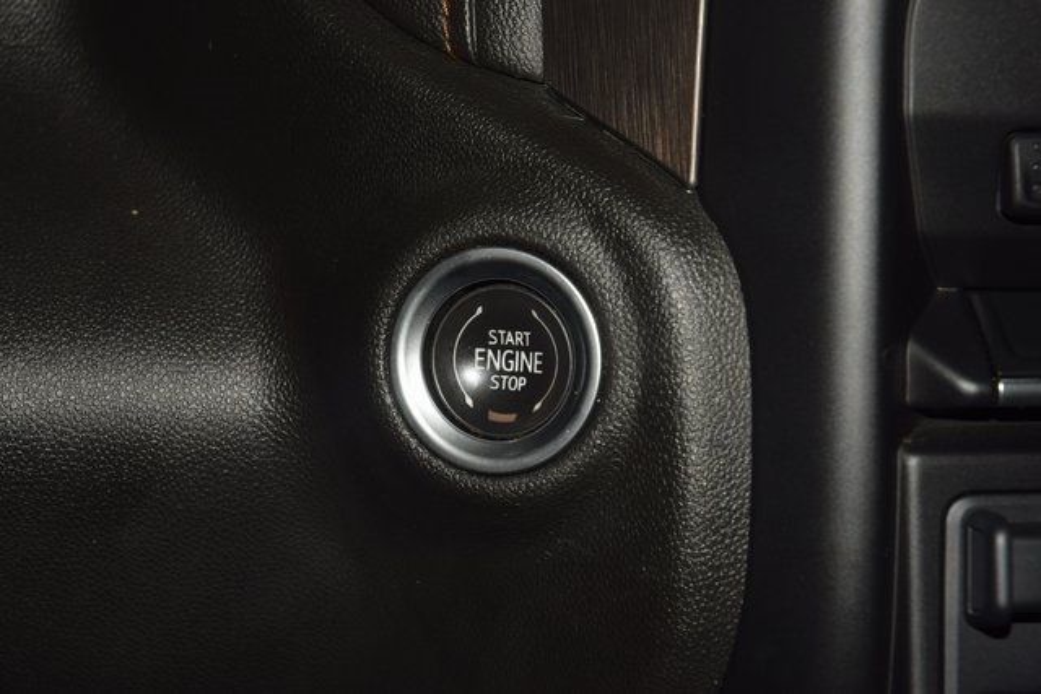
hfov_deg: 19.5
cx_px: 520
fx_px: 3037
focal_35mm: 105
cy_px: 347
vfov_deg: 13.0
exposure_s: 1/125
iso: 100
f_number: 8
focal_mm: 70
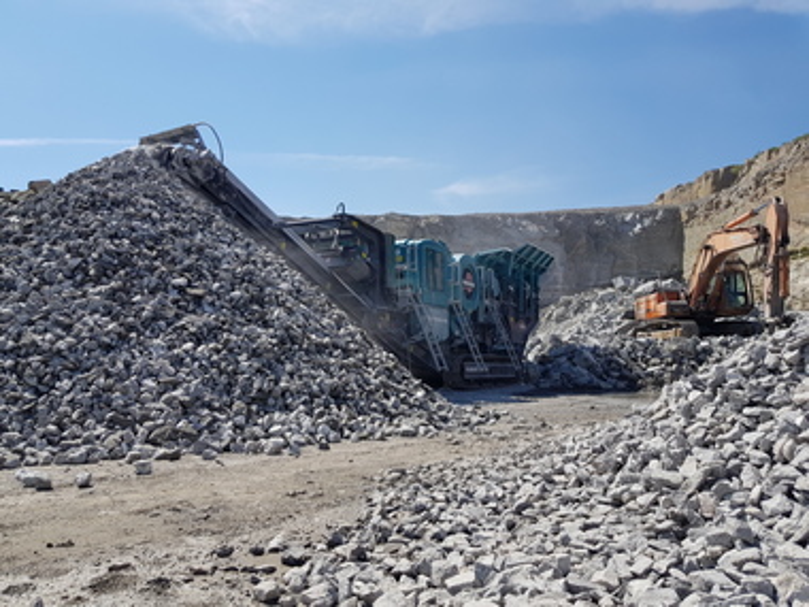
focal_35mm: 26
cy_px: 304
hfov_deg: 67.3
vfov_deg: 53.1
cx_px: 404
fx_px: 608
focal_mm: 4.2
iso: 40
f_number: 1.7
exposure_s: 1/2408
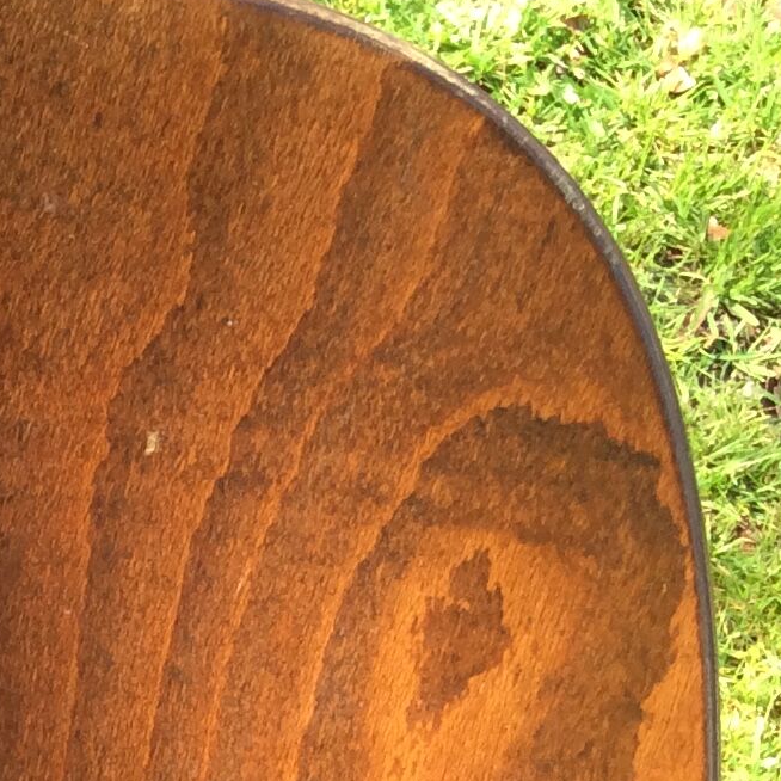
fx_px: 2859
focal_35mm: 112
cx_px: -543
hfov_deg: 14.1
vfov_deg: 15.2
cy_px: 835
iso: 32
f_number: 2.4
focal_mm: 3.3
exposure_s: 1/166
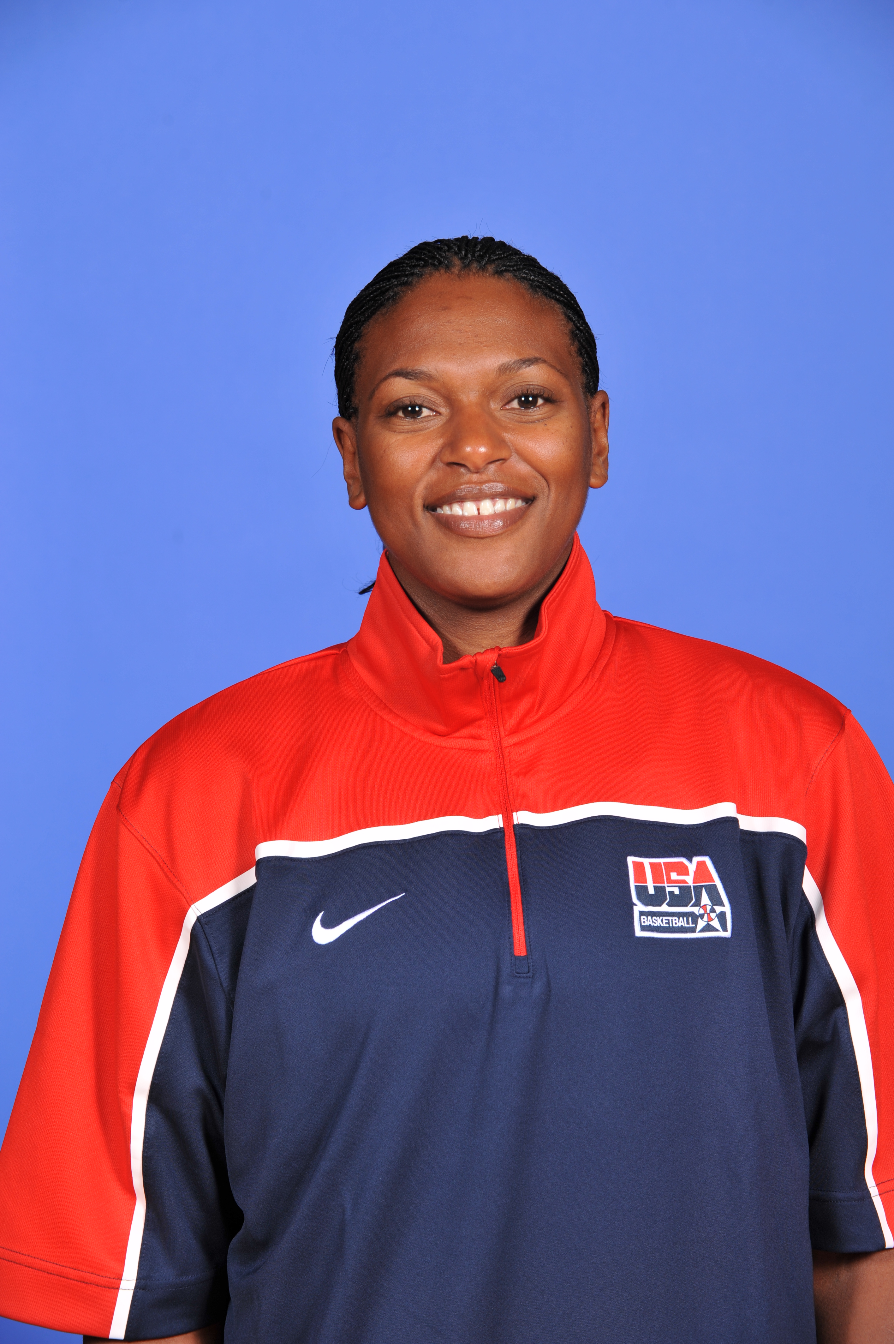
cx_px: 447
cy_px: 672
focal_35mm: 116
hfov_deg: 11.8
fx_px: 4326
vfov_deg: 17.7
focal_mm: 116
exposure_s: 1/160
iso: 250
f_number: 8
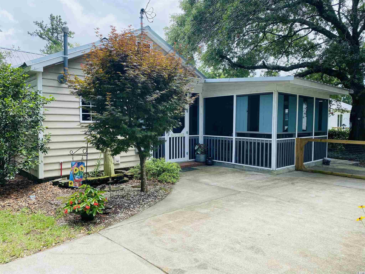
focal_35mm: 26
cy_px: 137
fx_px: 274
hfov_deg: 67.3
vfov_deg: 53.1
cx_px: 182
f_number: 1.8
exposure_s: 1/864
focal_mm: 4.25
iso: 32
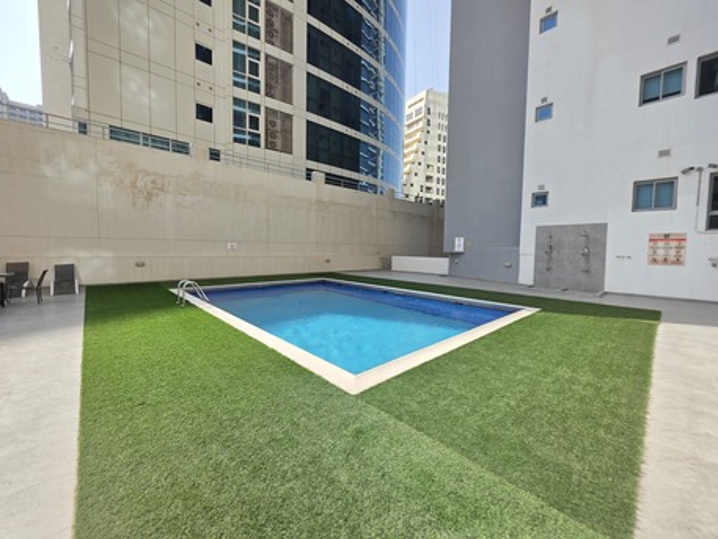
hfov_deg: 106.2
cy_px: 270
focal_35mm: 13
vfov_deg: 89.9
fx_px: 270
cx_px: 359
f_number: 1.9
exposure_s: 1/1022
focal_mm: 2.2
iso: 40
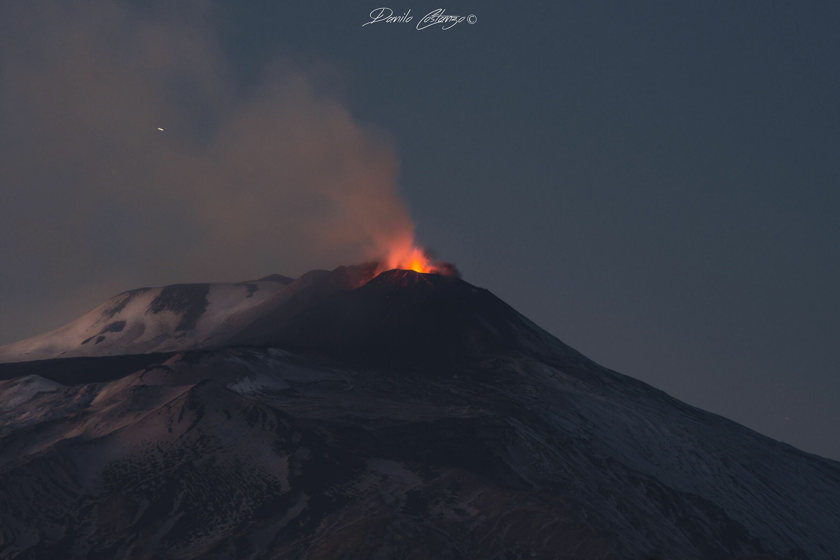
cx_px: 420
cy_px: 280
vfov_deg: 3.1
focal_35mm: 450
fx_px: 10499
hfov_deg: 4.6
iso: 100
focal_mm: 300
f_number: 11
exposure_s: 10
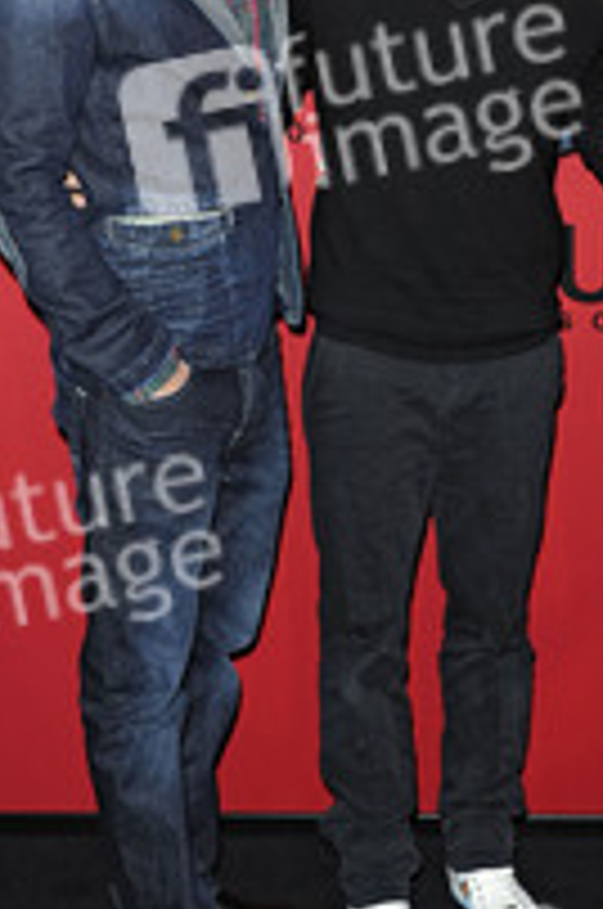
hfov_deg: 15.2
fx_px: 2244
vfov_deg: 22.8
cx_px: 482
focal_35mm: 89
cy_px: 338
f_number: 6.3
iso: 640
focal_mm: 45
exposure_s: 1/160
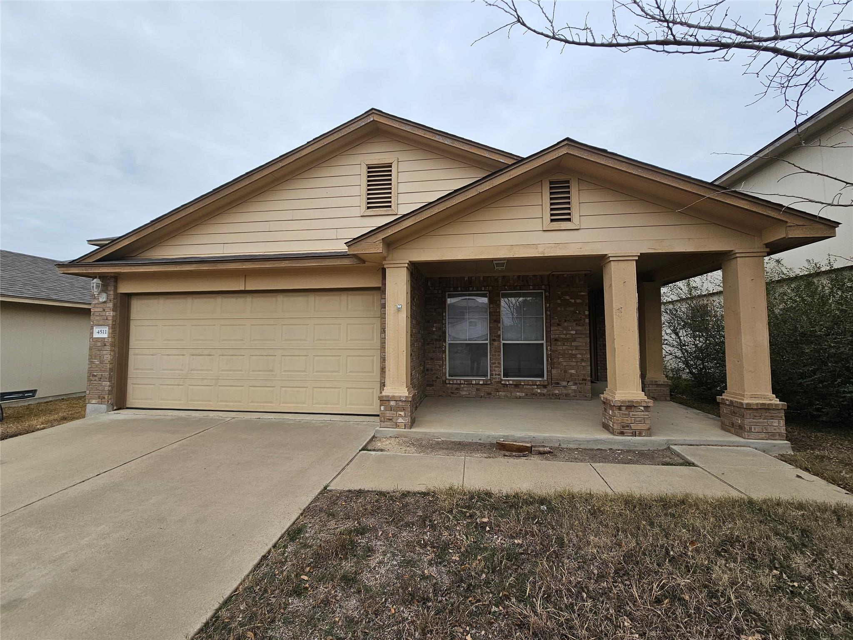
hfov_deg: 106.2
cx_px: 426
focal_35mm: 13
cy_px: 320
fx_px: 320
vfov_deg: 89.9
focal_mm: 2.2
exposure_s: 1/1076
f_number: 2.2
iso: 50
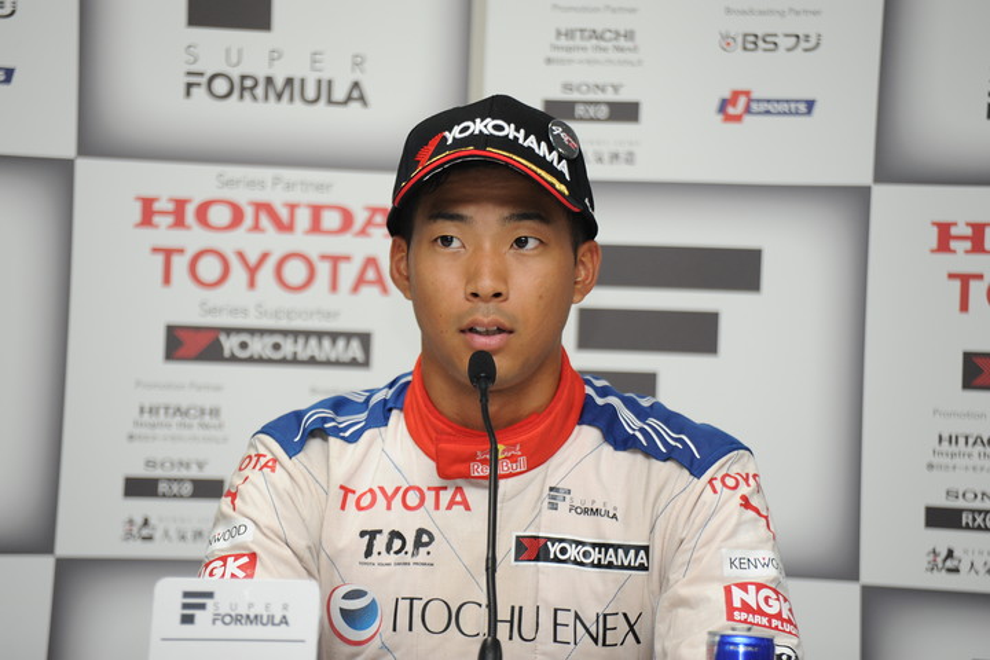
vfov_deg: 6.9
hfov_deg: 10.3
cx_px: 495
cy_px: 330
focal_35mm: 200
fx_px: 5500
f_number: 5.6
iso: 800
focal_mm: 200
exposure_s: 1/250
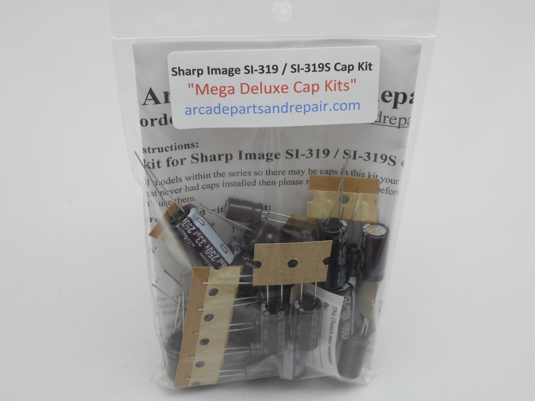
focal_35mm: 51
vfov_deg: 28.6
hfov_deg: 37.5
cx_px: 268
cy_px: 200
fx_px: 788
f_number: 4.9
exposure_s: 1/30
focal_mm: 9.1
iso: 125
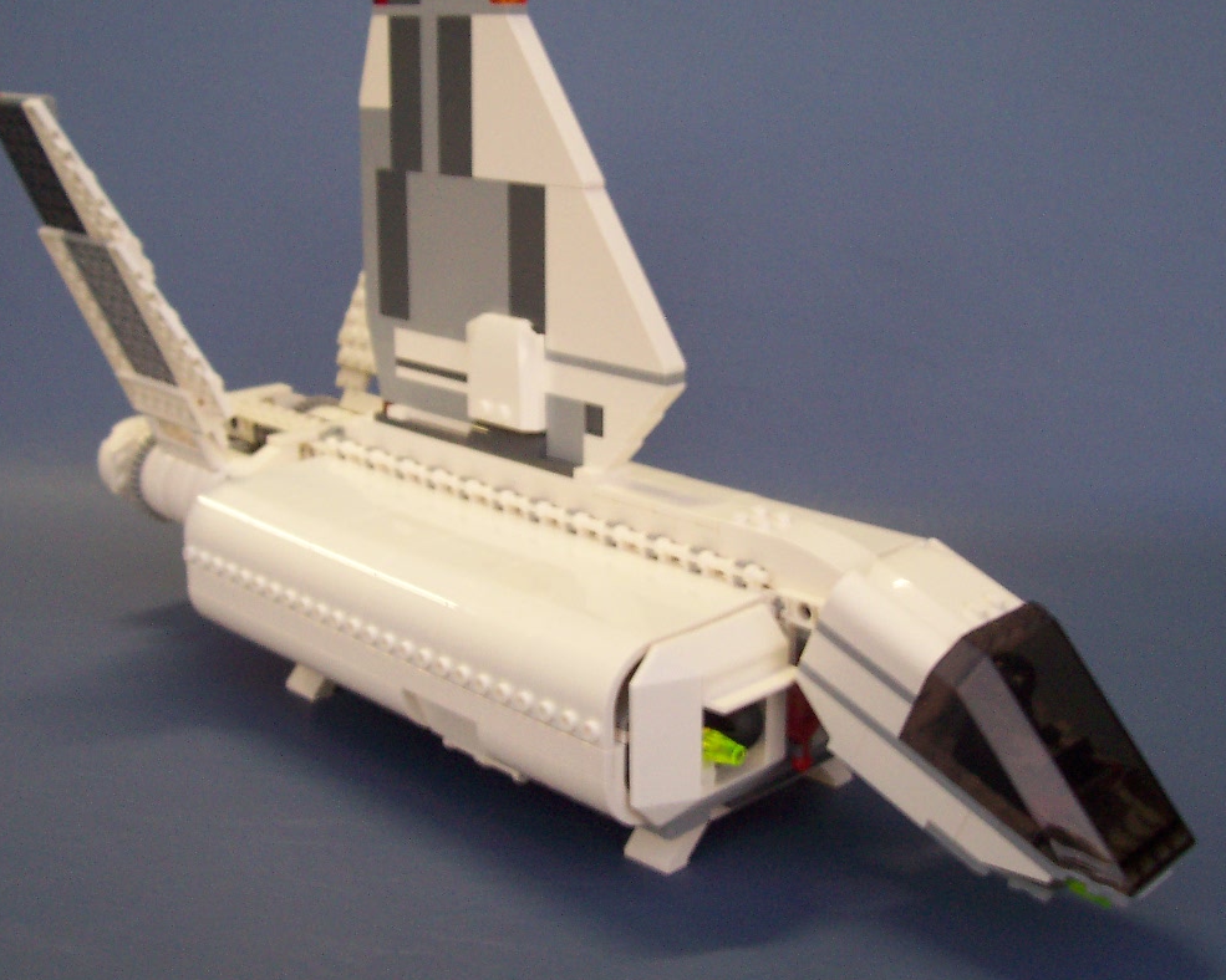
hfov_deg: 42.0
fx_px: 1597
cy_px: 440
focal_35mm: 44
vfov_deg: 34.1
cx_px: 601
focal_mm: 5.6
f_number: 2.8
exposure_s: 1/8
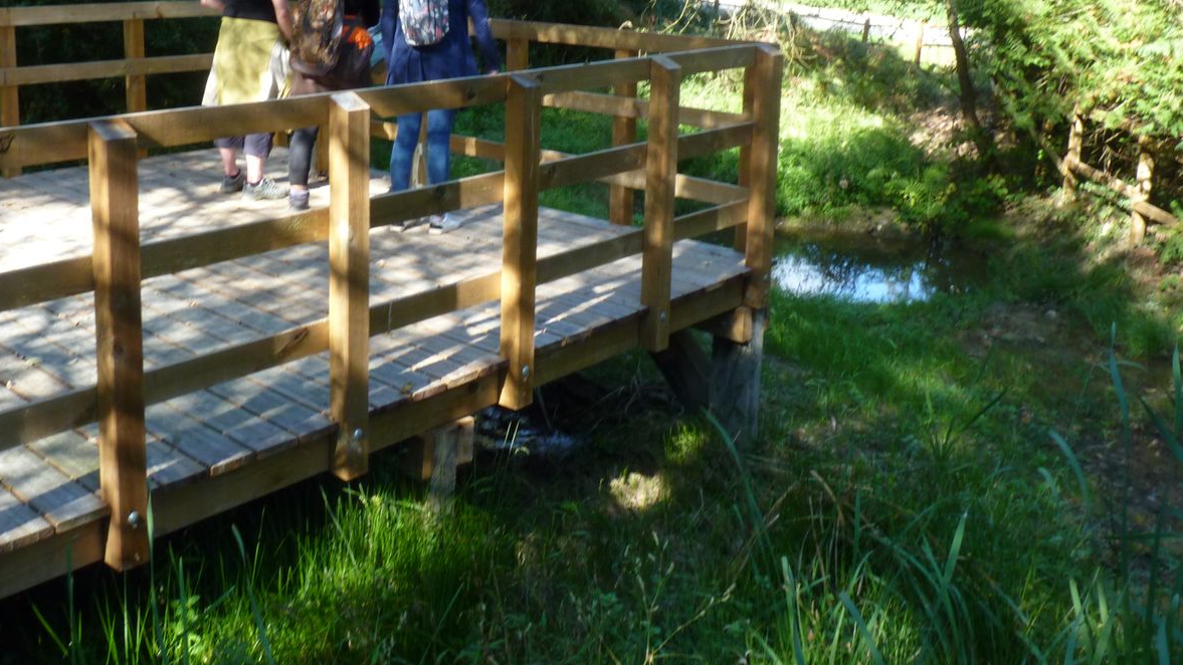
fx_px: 1129
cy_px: 125
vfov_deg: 31.9
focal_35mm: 36
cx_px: 487
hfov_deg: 55.0
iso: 125
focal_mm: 4.8
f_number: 7.1
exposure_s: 1/30
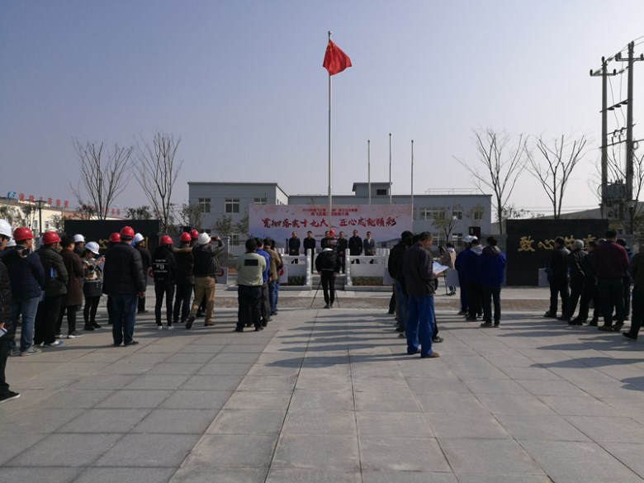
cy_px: 242
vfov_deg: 51.4
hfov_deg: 65.3
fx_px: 502
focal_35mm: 27
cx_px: 322
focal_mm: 4.5
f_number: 2.2
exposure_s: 1/2016
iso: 50
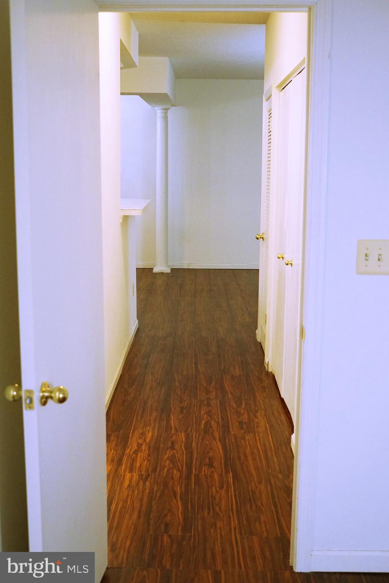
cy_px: 292
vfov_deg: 43.6
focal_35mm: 45
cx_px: 194
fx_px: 729
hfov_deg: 29.9
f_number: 4
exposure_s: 1/160
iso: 1600
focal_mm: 30
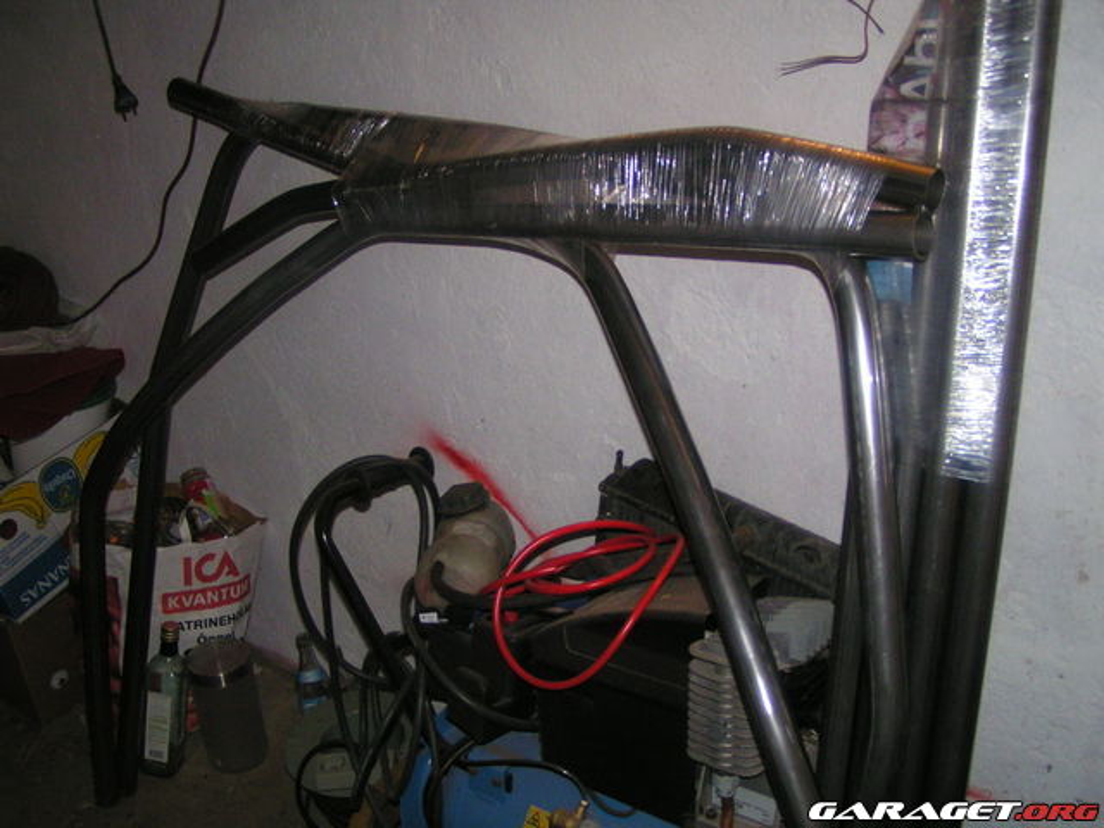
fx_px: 1212
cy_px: 414
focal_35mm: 38
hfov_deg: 49.0
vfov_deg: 37.7
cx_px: 552
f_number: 2.8
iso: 200
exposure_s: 1/40
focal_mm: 5.8
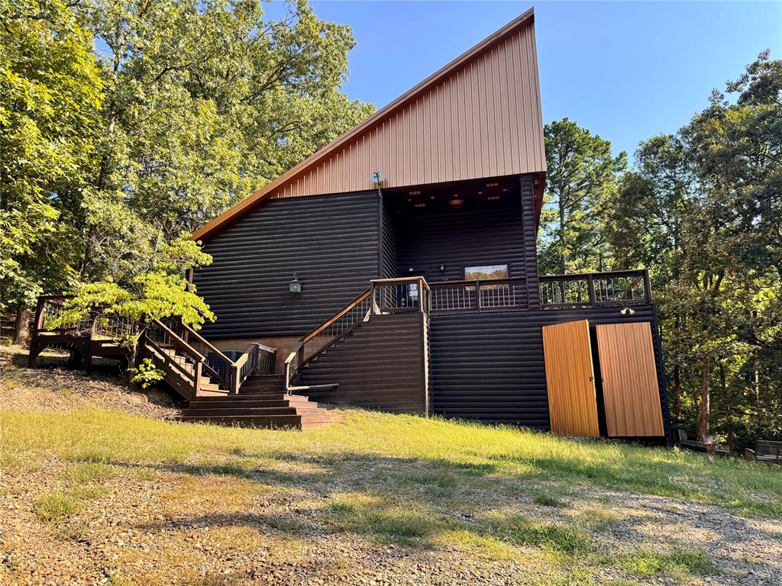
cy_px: 293
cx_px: 391
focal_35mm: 24
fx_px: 542
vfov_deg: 56.8
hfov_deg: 71.6
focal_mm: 6.76
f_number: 1.78
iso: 80
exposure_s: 1/952
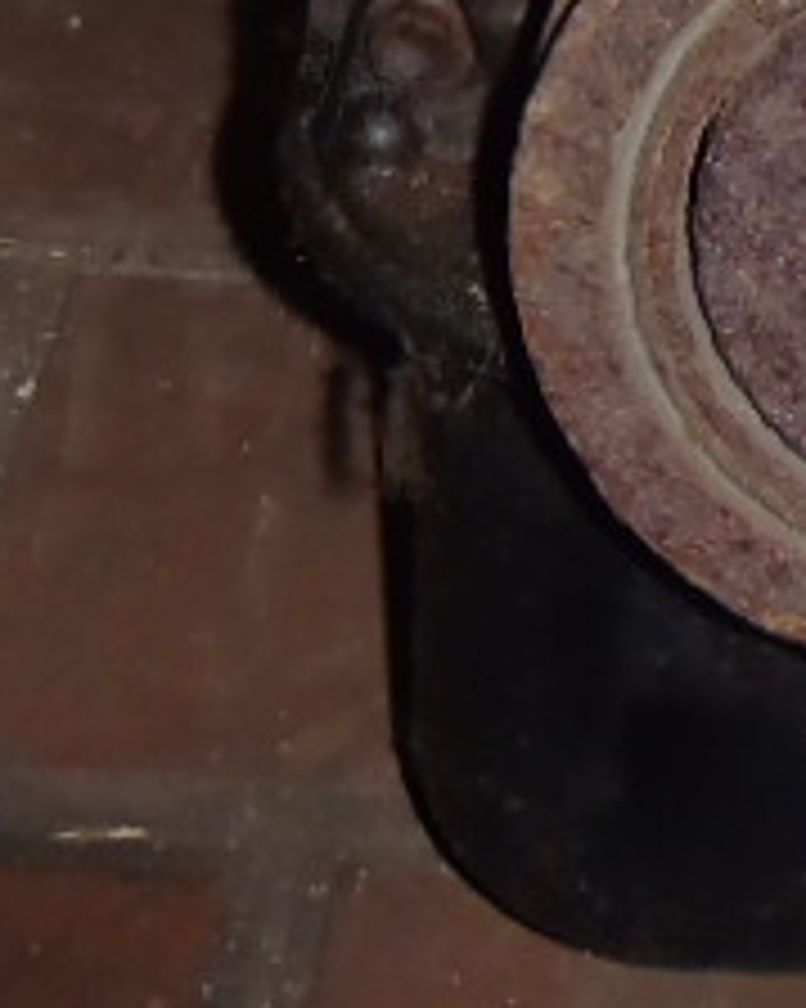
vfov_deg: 11.2
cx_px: 874
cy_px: -1017
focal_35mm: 156
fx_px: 4655
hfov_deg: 9.8
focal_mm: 5
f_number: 3.9
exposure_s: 1/30
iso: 100
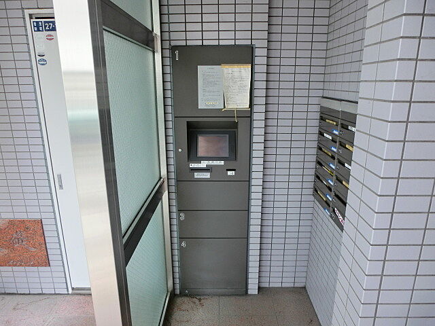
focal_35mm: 24
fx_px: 302
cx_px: 218
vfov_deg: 56.8
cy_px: 163
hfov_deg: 71.6
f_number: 3
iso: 320
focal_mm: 4.24
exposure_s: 1/60
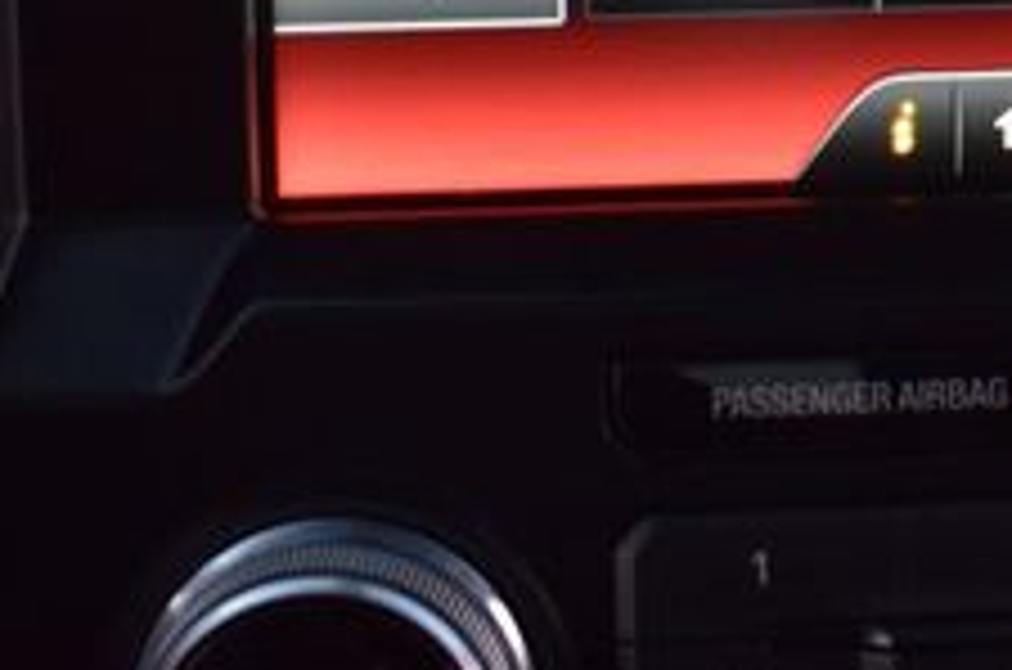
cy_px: -139
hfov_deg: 17.1
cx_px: 1138
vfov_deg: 11.6
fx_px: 3238
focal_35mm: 115
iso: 800
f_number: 6.3
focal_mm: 27
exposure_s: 1/15
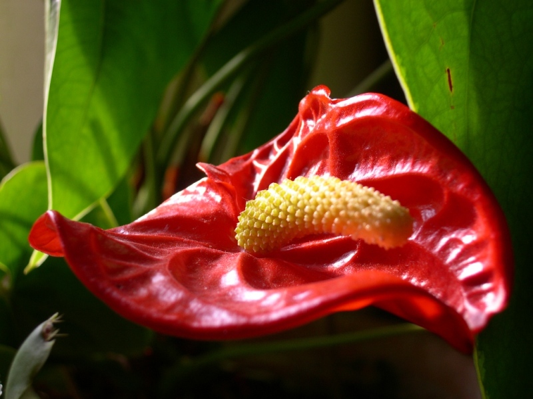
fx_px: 1109
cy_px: 200
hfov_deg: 27.0
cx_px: 266
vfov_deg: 20.4
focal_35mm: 72
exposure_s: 1/23.4
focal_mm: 15.3
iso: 100
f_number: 3.8
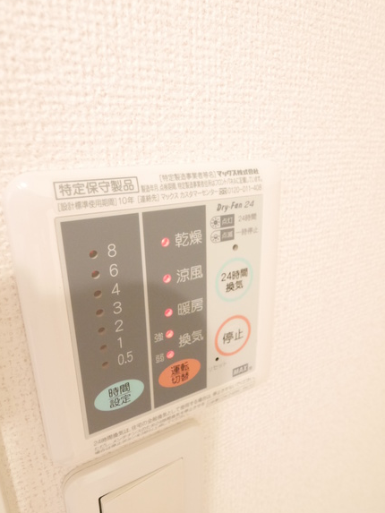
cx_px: 173
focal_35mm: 22
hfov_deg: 61.0
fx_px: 326
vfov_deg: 76.3
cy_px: 244
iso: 3200
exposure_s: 1/50
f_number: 4
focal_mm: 9
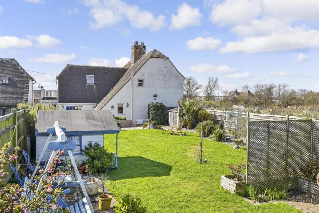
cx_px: 160
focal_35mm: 25
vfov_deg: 51.3
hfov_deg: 71.5
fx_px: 222
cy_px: 106
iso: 160
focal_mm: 17
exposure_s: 1/320
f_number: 8
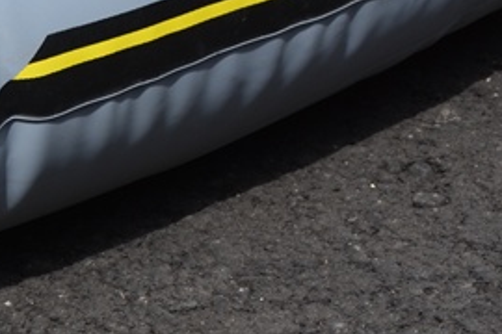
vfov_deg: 11.0
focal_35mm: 120
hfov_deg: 15.8
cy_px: -163
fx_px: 1673
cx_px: -231
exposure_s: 1/250
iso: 140
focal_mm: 24
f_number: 8
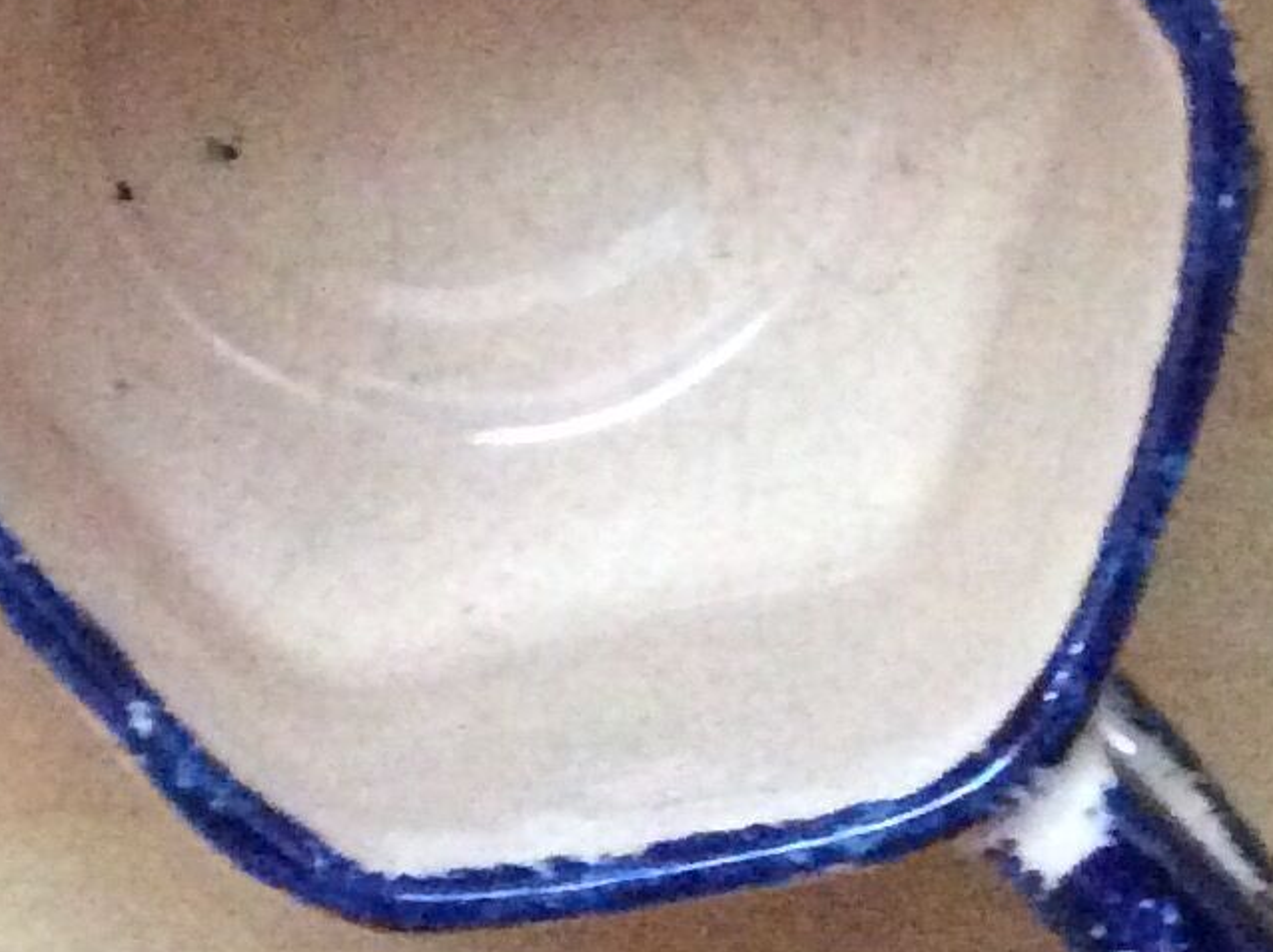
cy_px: -846
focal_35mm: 130
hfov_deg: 15.0
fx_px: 4775
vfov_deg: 10.6
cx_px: 118
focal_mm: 3.3
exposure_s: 1/15
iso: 640
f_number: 2.4
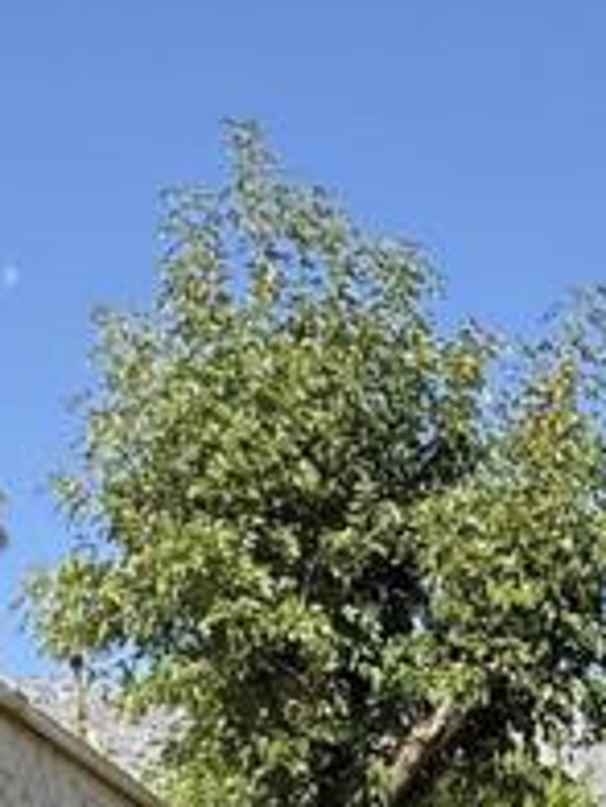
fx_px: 1704
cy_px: 1202
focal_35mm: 73
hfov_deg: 19.8
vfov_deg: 22.2
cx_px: 548
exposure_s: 1/1431
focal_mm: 2.22
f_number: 2.2
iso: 50
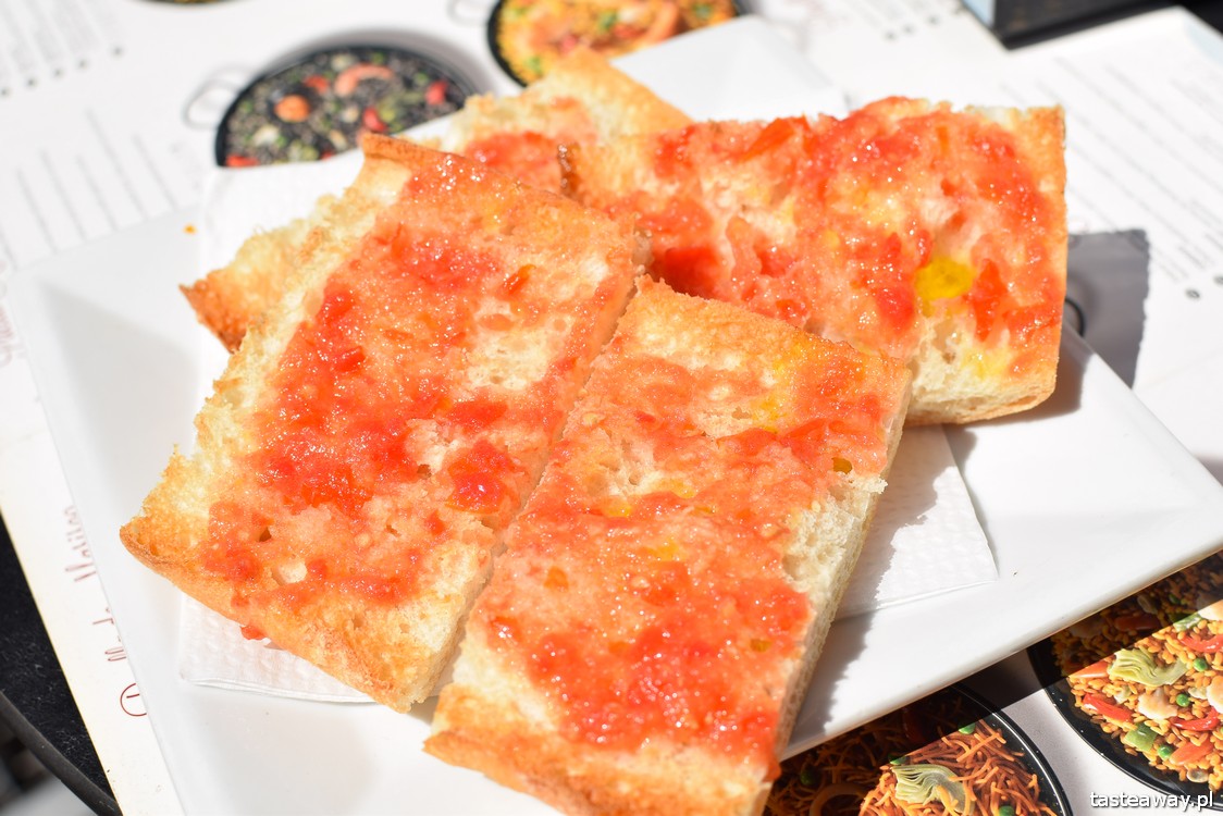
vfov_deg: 25.8
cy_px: 408
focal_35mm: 52
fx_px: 1784
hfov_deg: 37.8
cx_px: 612
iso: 100
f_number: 5.6
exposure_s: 1/1000
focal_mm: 35
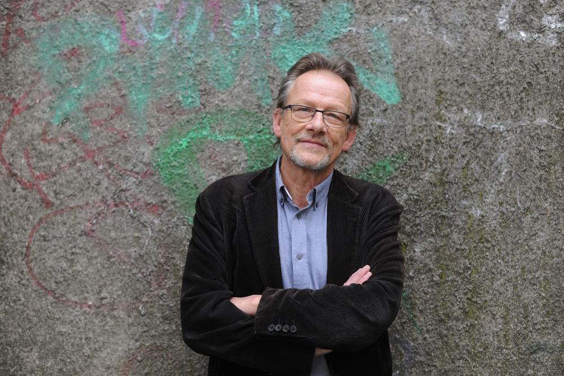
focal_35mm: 50
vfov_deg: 27.0
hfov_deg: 39.6
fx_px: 783
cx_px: 282
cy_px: 188
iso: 400
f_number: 2.8
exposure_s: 1/250
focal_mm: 50
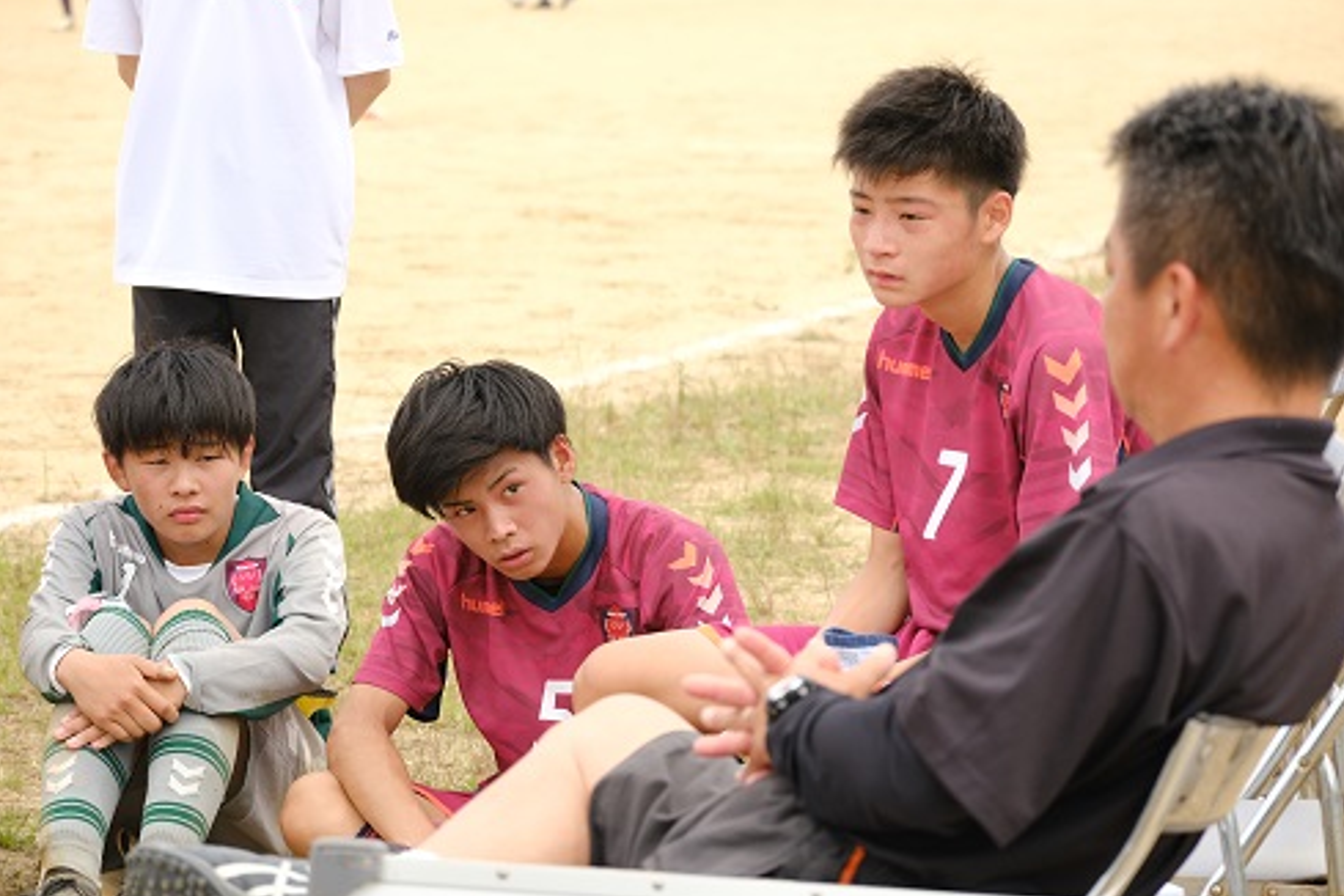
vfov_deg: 10.2
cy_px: 447
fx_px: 5002
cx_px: 673
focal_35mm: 134
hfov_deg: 15.3
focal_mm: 87.5
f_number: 5.6
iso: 320
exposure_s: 1/500
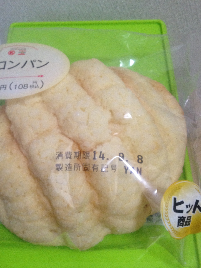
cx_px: 85
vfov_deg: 45.8
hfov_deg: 35.1
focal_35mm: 41
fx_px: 317
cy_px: 137
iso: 200
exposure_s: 1/20
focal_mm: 4.28
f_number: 2.4
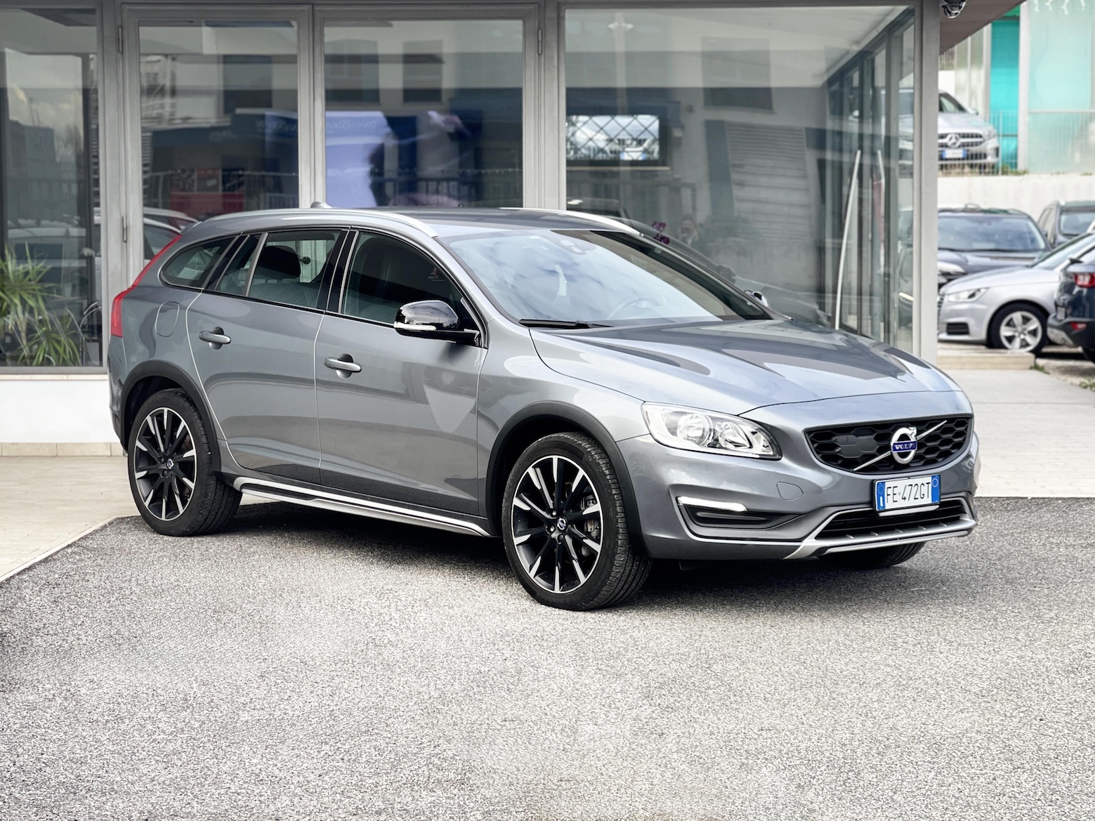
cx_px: 548
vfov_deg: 22.9
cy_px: 410
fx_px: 2024
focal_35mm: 64
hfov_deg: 30.3
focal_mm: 7.5
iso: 25
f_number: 2.2
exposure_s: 1/121
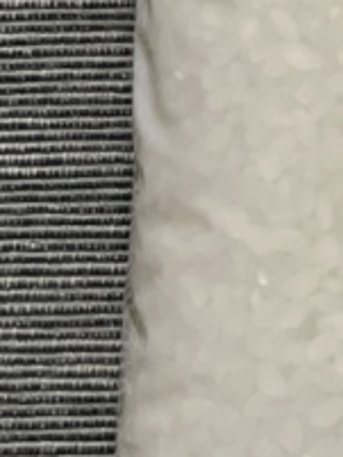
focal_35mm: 172
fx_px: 2270
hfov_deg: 7.9
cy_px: -354
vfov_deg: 10.8
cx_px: 886
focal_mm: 4.2
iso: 80
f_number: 1.6
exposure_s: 1/121
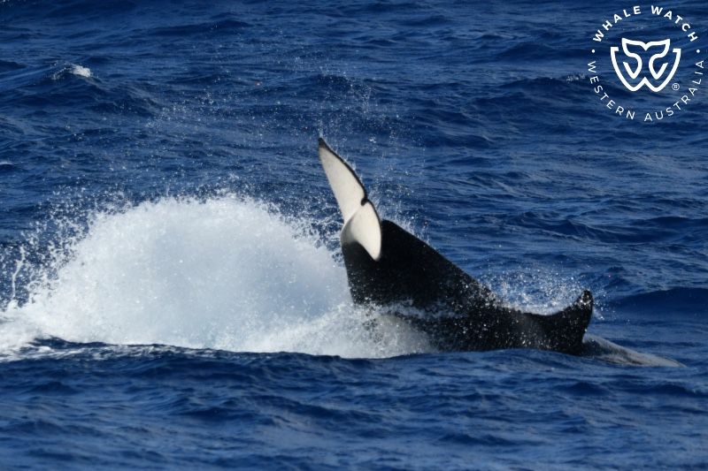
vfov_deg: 4.0
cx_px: 354
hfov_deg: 6.1
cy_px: 236
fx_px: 6685
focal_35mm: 340
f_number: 6
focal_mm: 340
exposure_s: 1/8000
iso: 640
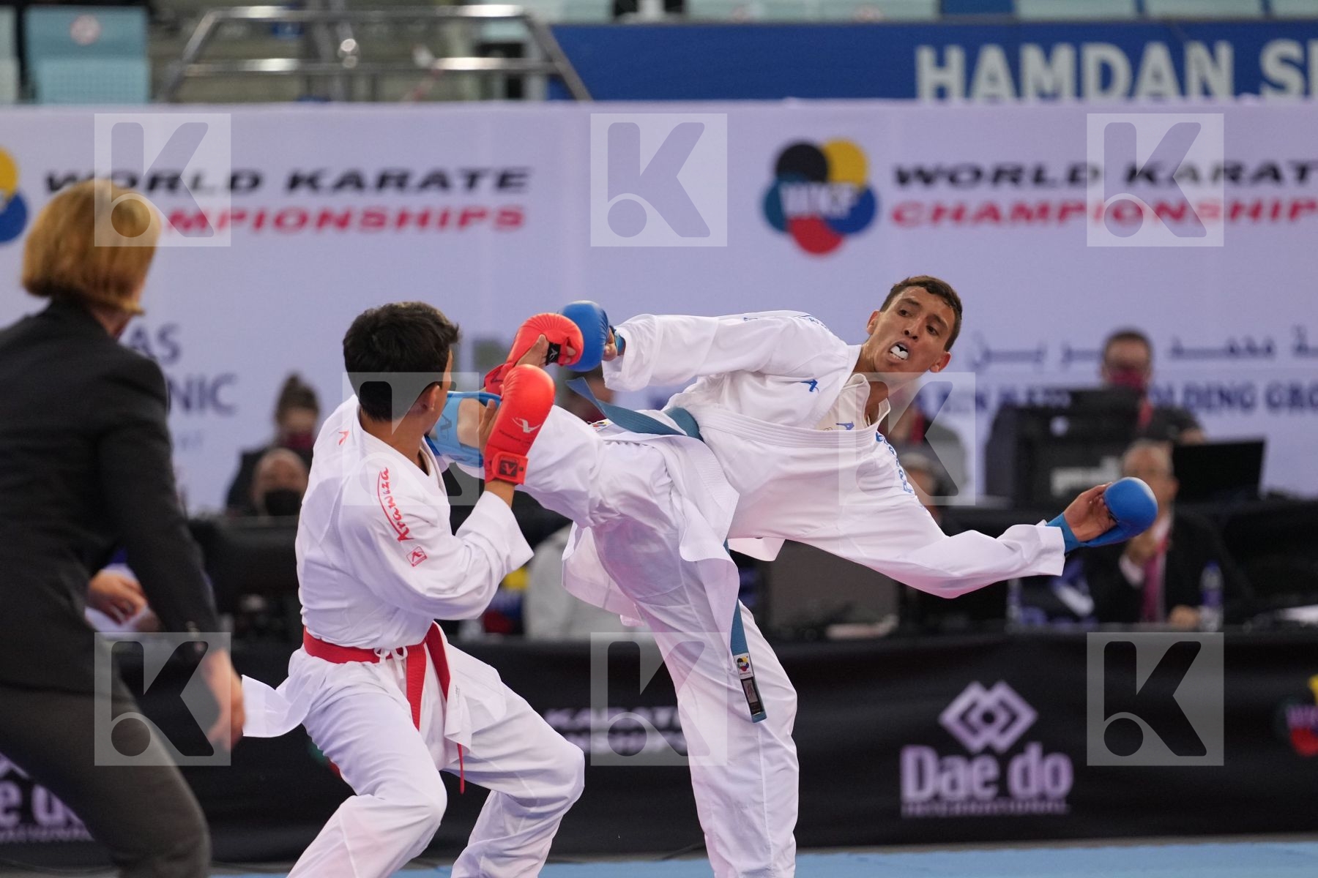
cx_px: 659
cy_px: 439
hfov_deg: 6.9
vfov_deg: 4.6
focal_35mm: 300
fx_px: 10982
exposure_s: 1/1000
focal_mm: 200
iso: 2500
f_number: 2.8
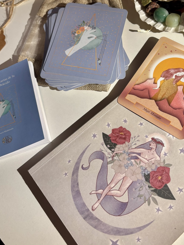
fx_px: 234
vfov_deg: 55.0
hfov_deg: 42.7
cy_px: 101
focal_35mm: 33
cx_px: 113
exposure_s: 1/50
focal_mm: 5.96
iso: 100
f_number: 1.6
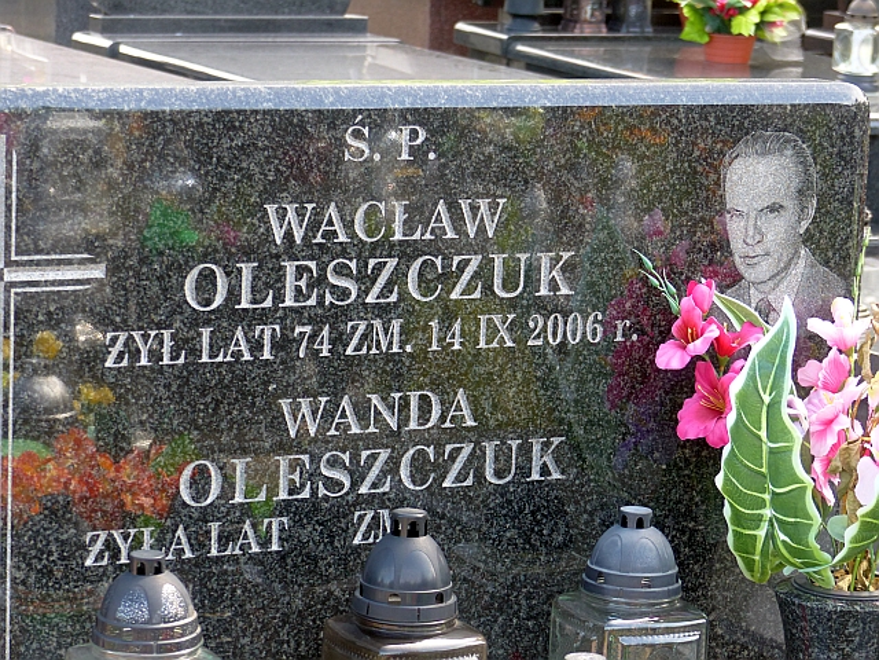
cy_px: 330
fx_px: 2895
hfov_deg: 17.3
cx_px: 440
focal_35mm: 114
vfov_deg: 13.0
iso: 100
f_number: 3.2
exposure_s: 1/125
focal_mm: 20.5
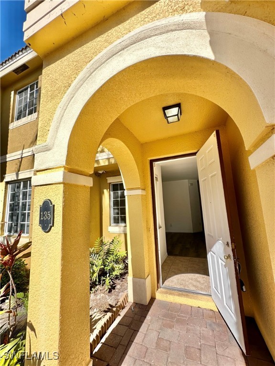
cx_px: 138
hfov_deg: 85.7
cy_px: 183
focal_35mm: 14
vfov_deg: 102.1
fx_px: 148
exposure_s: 1/504
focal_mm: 2.22
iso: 40
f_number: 2.2
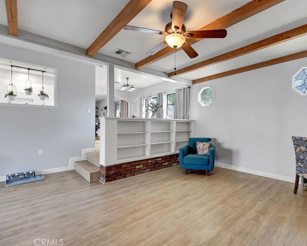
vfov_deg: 77.0
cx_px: 176
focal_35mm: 17
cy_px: 124
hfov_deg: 89.0
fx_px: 154
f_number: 4.5
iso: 400
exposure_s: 1/80
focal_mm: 10
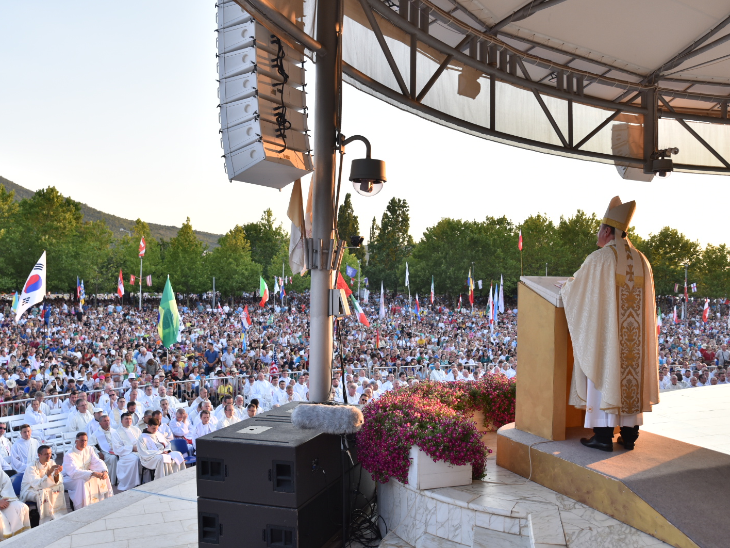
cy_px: 276
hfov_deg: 55.3
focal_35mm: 33
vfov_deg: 42.9
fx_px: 696
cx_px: 378
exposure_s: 1/500
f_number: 4.5
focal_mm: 30
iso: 400
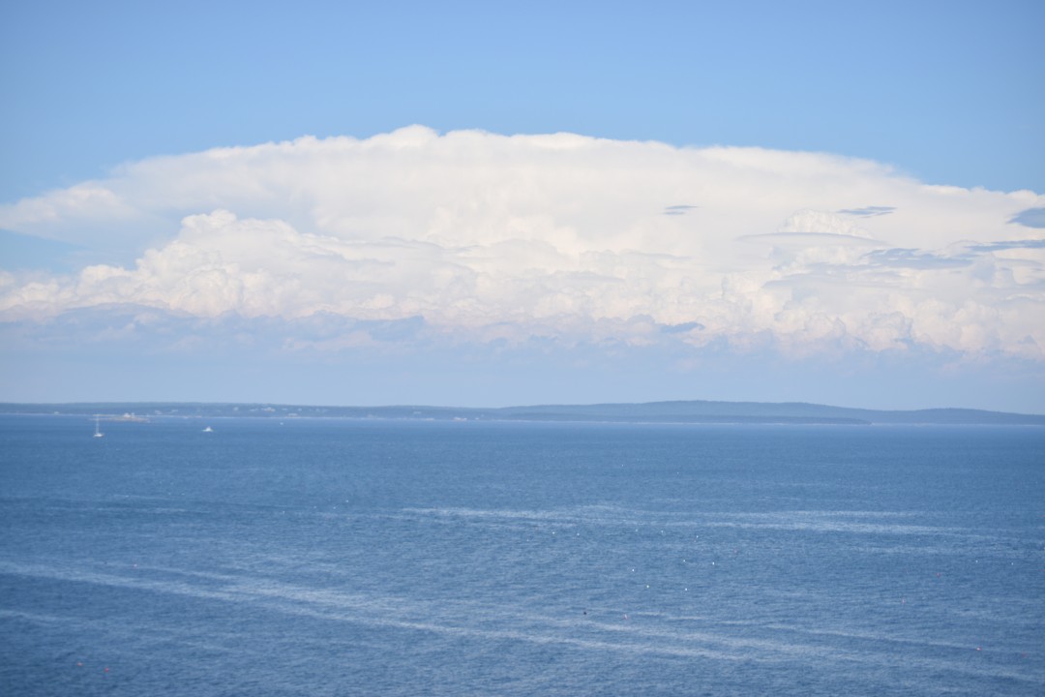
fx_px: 2395
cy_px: 348
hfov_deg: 24.6
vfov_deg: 16.6
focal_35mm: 82
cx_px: 522
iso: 100
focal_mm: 55
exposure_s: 1/1000
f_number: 4
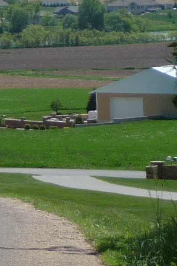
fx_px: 2295
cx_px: -439
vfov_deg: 6.6
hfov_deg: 4.2
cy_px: 103
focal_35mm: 311
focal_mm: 8.5
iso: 100
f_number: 4.2
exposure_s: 1/800
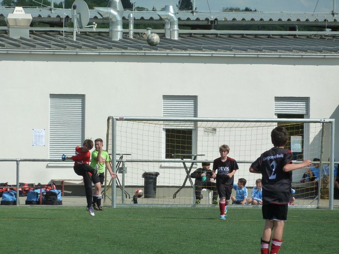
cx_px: 170
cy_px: 127
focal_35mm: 300
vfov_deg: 5.0
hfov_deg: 6.6
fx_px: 2938
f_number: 5.6
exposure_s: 1/640
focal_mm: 49.2
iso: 125
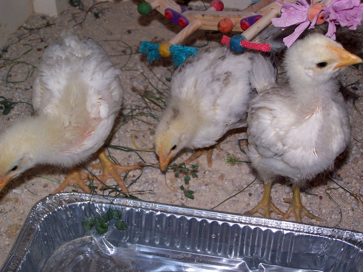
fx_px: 671
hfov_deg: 30.3
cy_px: 136
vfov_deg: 22.9
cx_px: 182
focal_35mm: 64
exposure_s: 1/60
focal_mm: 10.7
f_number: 3.2
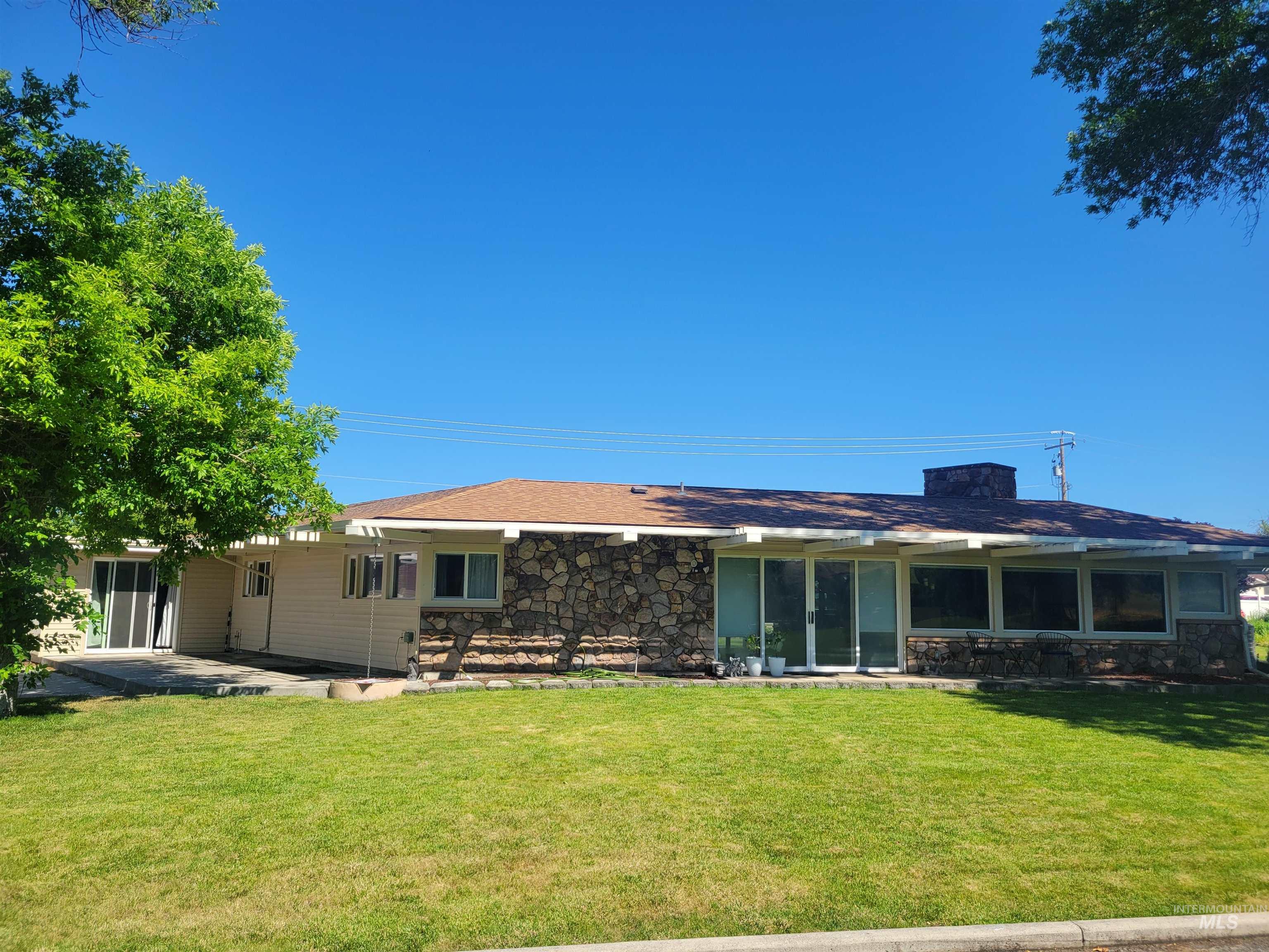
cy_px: 476
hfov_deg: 67.3
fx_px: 953
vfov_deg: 53.1
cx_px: 634
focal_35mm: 26
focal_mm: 5.4
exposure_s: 1/1978
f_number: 1.8
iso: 40
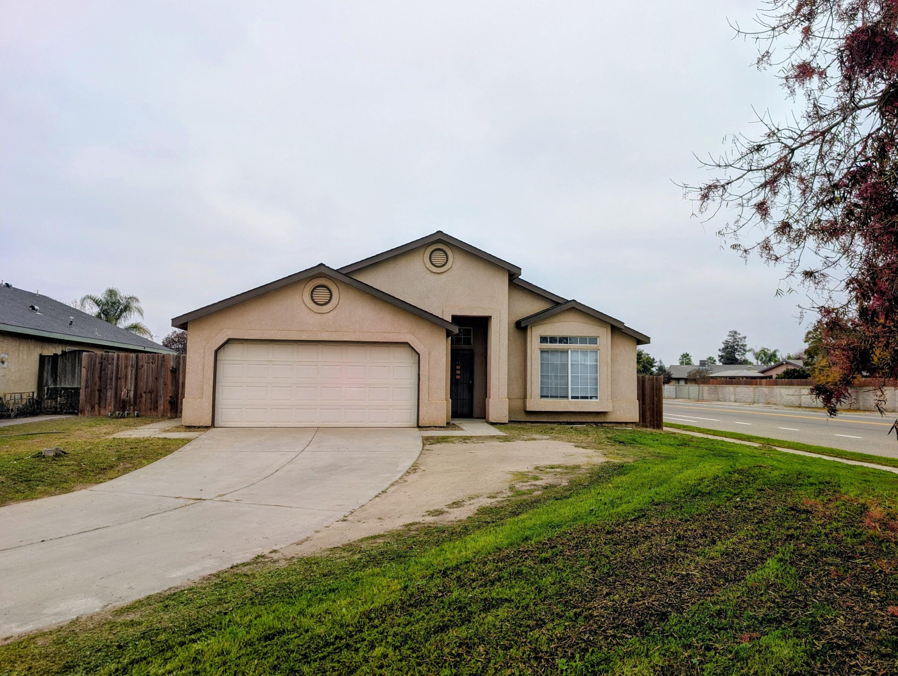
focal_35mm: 24
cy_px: 338
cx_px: 449
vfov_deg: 56.9
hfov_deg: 71.5
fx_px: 623
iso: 25
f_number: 1.68
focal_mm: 6.9
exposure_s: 1/501
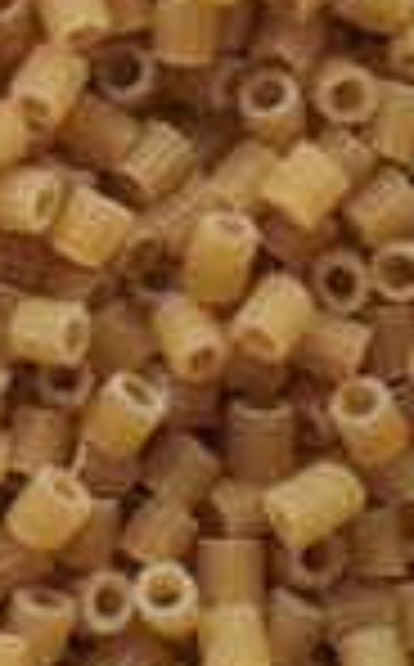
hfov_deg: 4.3
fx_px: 5002
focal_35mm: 276
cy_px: -482
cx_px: -1314
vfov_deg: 7.4
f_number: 8
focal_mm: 50
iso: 160
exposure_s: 1/100
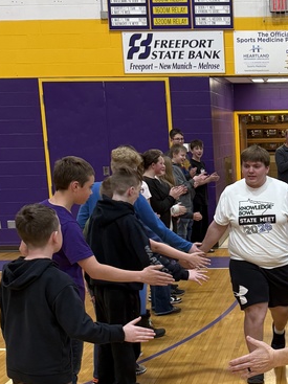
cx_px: 319
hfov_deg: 20.8
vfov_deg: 28.5
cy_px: 292
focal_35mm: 67
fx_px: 744
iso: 160
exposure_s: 1/60
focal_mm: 6.76
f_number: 1.78
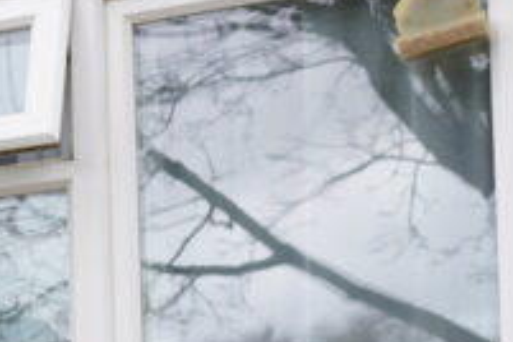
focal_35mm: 122
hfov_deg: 14.4
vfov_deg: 10.6
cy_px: 596
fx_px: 1738
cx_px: -470
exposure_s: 1/160
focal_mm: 16
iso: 160
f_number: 4
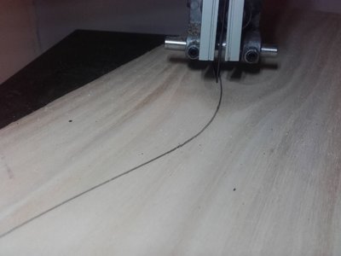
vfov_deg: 45.4
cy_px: 128
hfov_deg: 58.4
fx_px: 305
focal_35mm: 31
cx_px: 170
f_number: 2.2
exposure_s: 1/100
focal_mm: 3.31
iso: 80
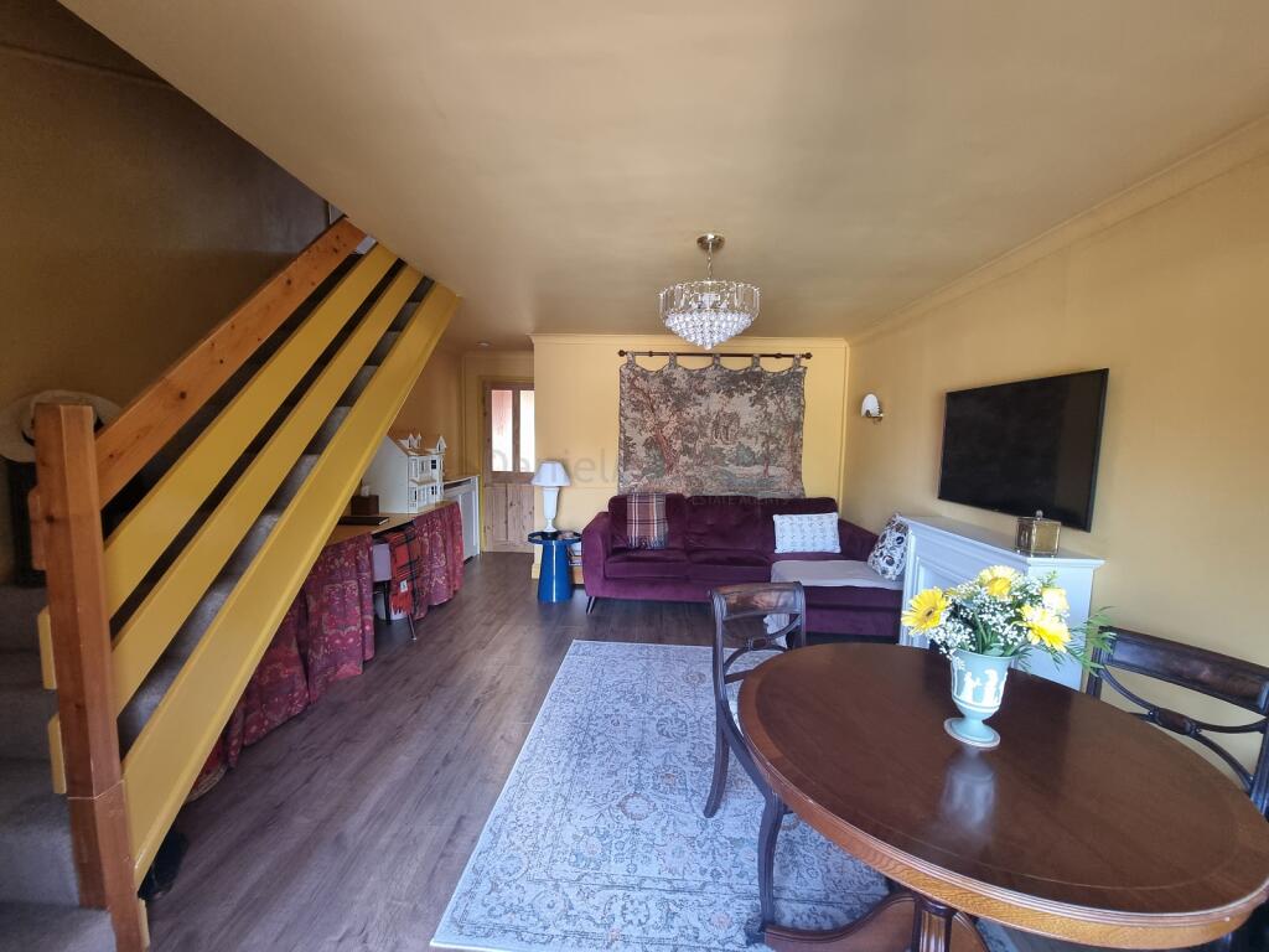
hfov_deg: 106.2
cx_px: 634
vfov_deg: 89.9
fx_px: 477
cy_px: 476
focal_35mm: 13
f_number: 2.2
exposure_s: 1/33
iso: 320
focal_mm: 2.2
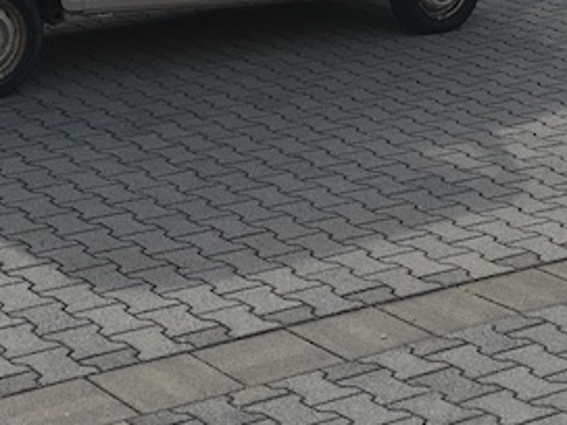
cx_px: 317
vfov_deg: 13.2
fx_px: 1785
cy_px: -104
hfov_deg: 18.0
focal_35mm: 109
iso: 25
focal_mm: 4.15
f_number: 2.2
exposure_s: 1/785
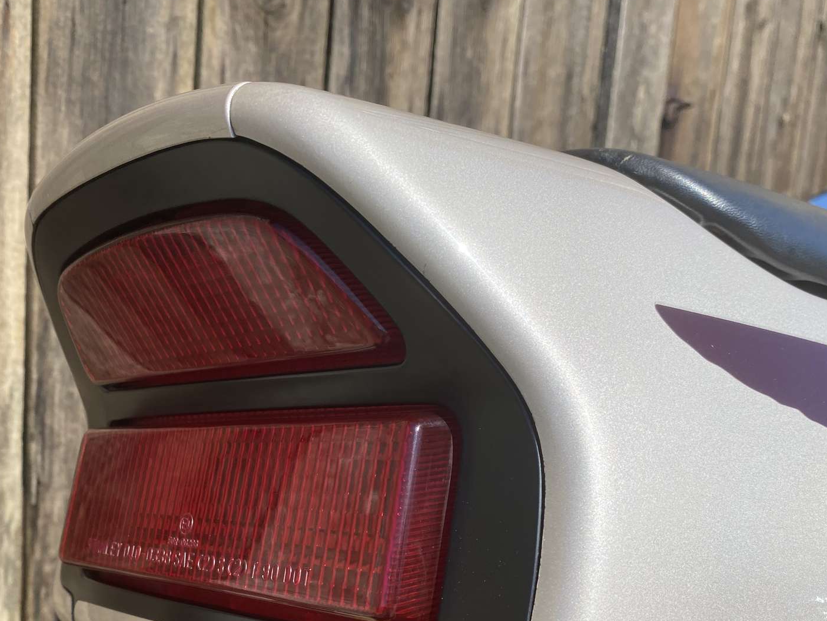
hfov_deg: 50.0
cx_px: 358
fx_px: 884
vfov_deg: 38.4
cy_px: 395
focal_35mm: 37
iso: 32
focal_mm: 4.25
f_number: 1.8
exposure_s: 1/2625
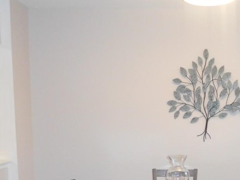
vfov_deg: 24.9
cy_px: 180
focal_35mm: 56
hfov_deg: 33.6
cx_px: 184
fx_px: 388
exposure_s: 1/30
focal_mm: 4.5
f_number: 3.4
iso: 560
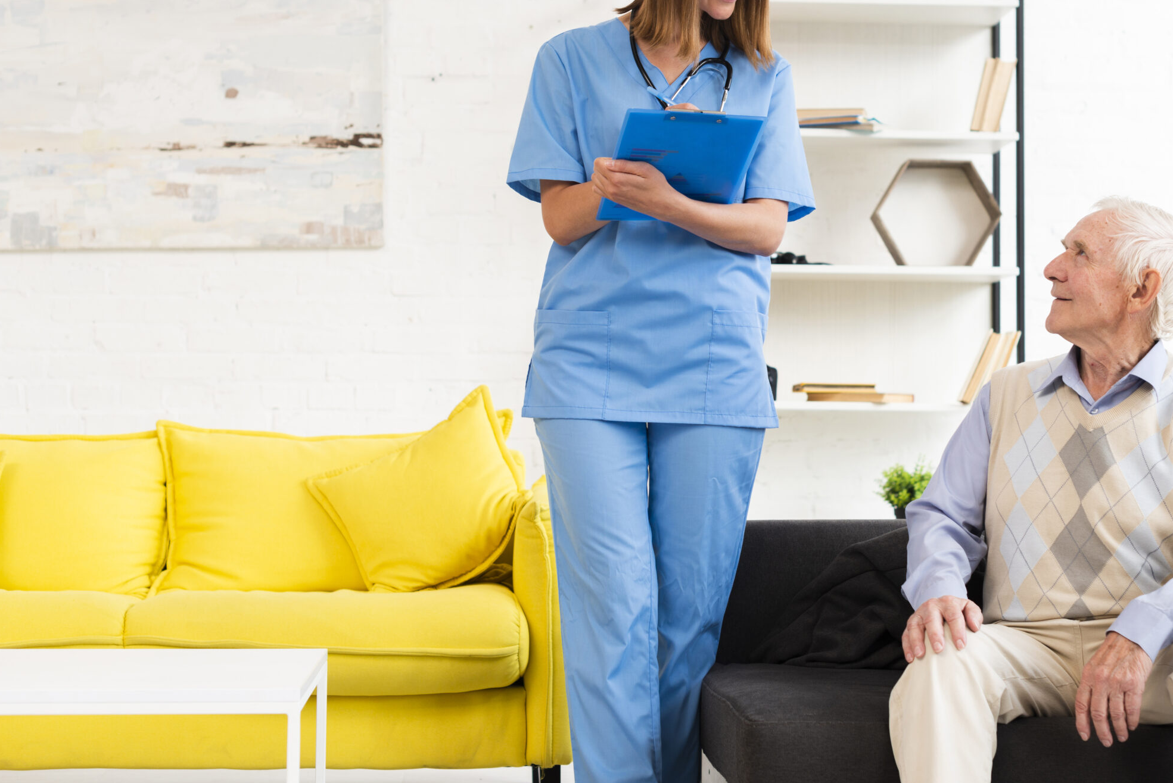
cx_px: 707
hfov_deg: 30.9
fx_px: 2119
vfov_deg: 20.9
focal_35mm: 65
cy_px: 289
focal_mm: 50
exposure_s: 1/160
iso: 250
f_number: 3.5
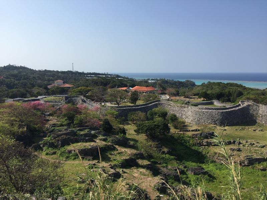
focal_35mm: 29
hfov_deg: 61.7
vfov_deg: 48.2
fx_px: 224
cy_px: 100
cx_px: 134
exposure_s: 1/1883
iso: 32
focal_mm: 4.15
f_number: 2.2
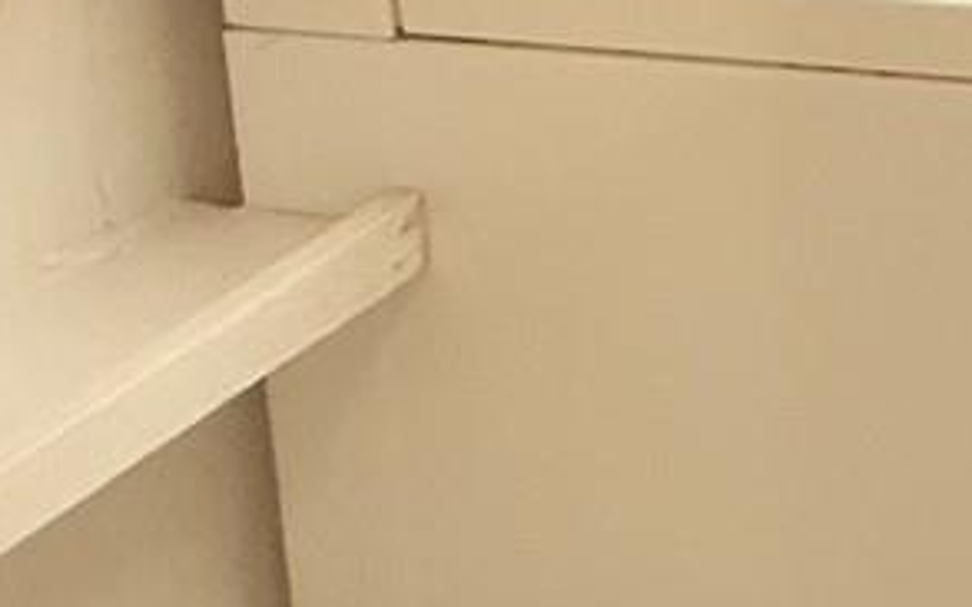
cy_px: -955
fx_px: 2145
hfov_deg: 14.7
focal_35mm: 81
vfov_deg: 12.1
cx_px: 2372
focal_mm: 2.22
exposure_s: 1/120
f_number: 2.2
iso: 250
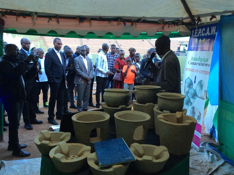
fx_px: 216
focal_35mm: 32
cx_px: 117
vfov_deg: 44.0
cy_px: 88
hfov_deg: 56.9
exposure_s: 1/24
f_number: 2.4
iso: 50
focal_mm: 3.3
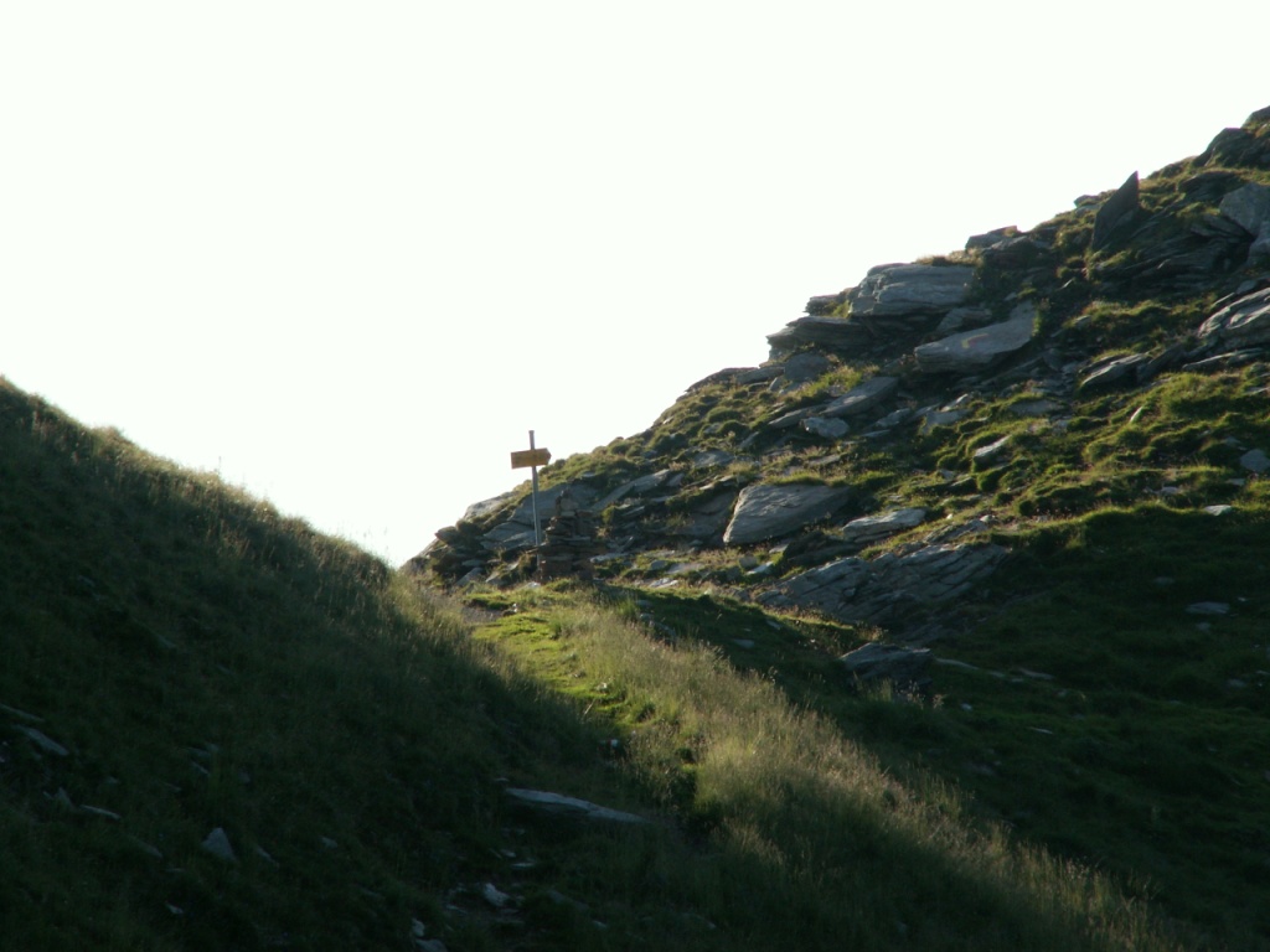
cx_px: 635
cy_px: 476
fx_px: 10346
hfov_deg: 7.0
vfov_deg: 5.3
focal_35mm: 282
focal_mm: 46.22
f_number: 7.1
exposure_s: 1/125
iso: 50
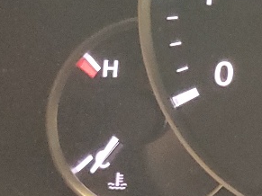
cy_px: -46
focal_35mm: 143
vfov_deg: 10.2
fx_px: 1082
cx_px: 666
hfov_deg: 11.1
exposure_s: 1/20
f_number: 1.5
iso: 324
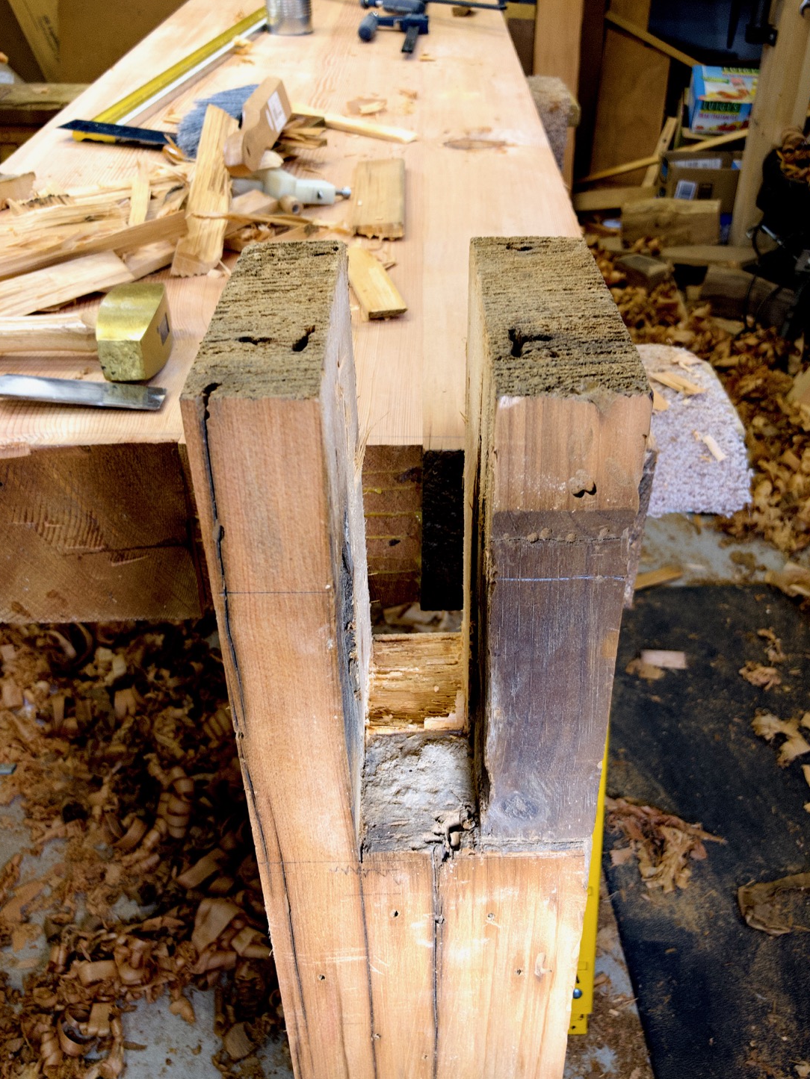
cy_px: 568
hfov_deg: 45.4
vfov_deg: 58.3
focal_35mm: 31
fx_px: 967
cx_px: 441
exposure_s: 1/30
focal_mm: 3.99
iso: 25
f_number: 1.8
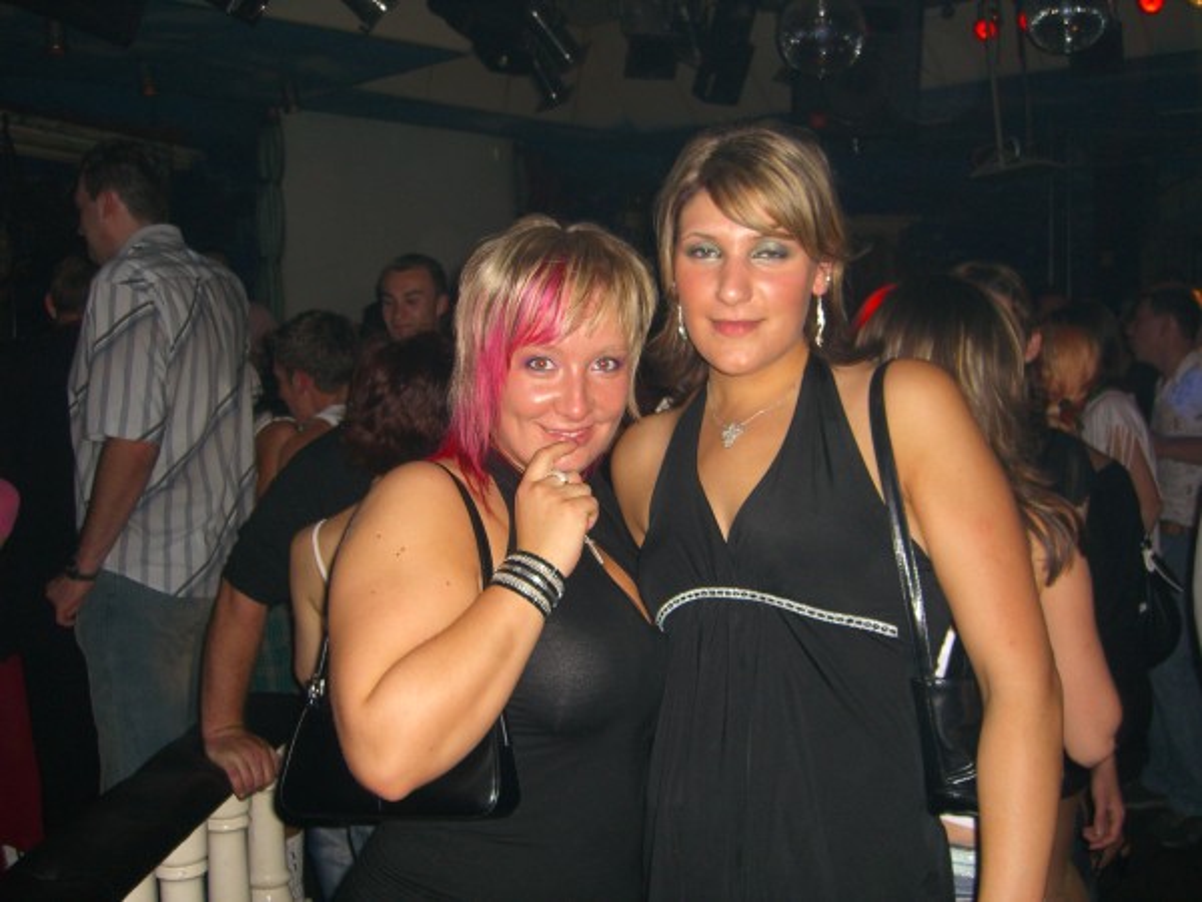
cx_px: 601
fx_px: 1320
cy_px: 451
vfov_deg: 37.7
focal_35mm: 38
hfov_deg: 49.0
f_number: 2.8
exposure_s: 1/60
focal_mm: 7.9
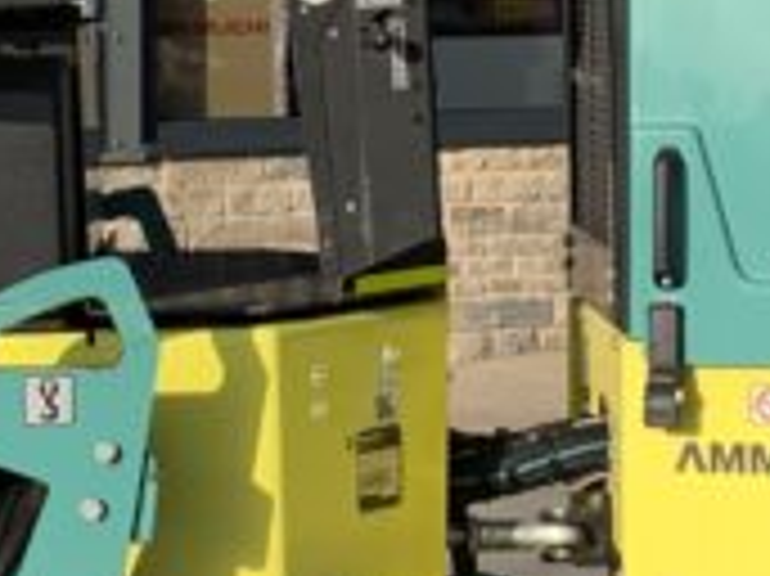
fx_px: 3868
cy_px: -76
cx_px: 554
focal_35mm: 174
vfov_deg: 8.4
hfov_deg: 11.3
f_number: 1.8
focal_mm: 3
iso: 16
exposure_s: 1/1577
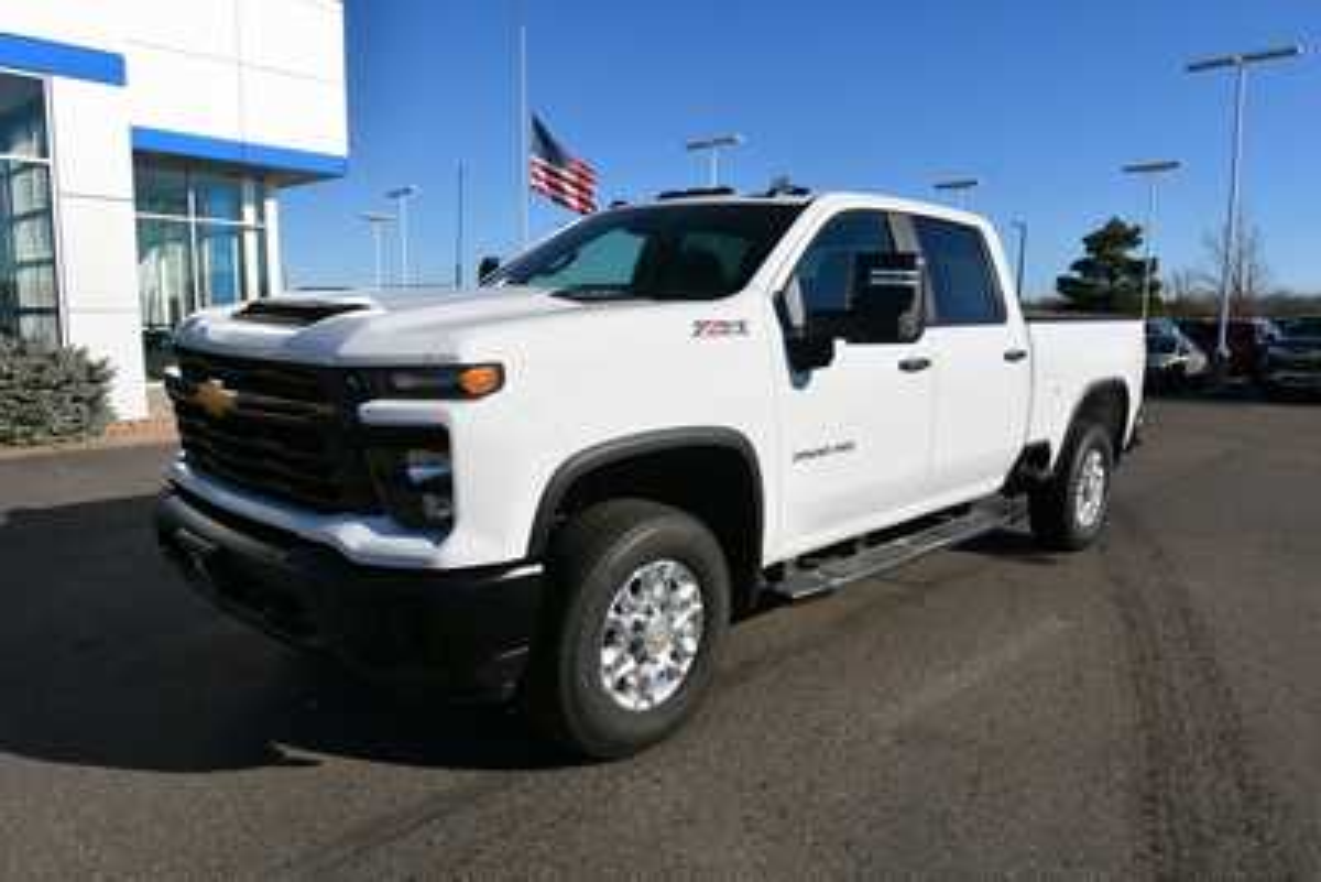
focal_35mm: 25
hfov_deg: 71.5
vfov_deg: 51.3
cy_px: 441
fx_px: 918
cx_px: 660
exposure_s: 1/400
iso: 100
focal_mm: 17
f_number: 10
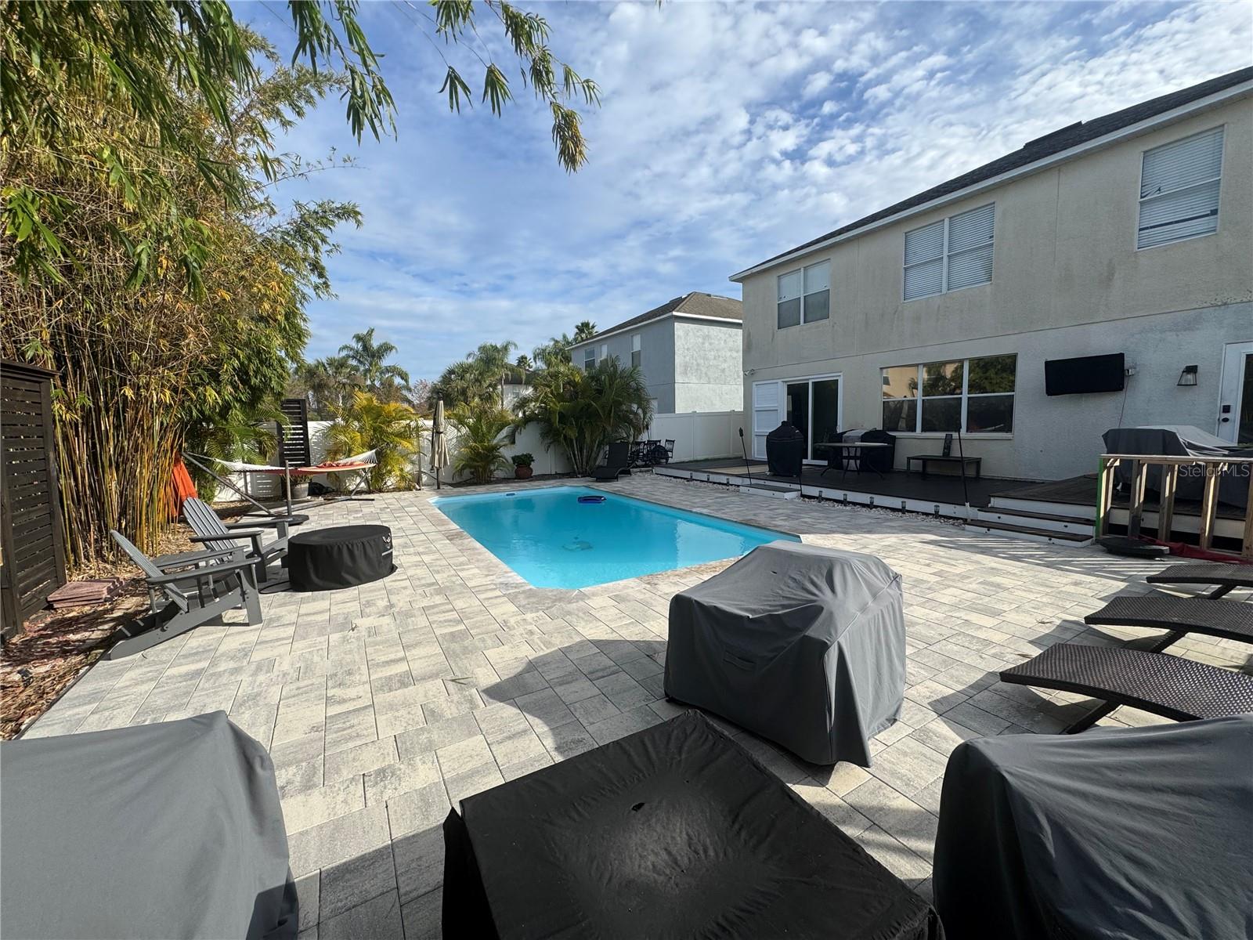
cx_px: 626
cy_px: 470
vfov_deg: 85.7
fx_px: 507
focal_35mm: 14
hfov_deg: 102.1
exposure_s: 1/1748
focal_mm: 2.22
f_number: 2.2
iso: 50
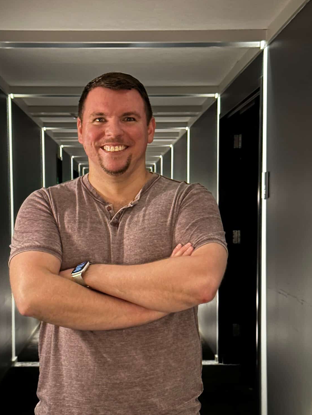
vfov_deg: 31.0
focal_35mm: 62
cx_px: 127
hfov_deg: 23.6
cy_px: 263
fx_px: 745
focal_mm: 6.86
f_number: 1.78
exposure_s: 1/15
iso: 1000
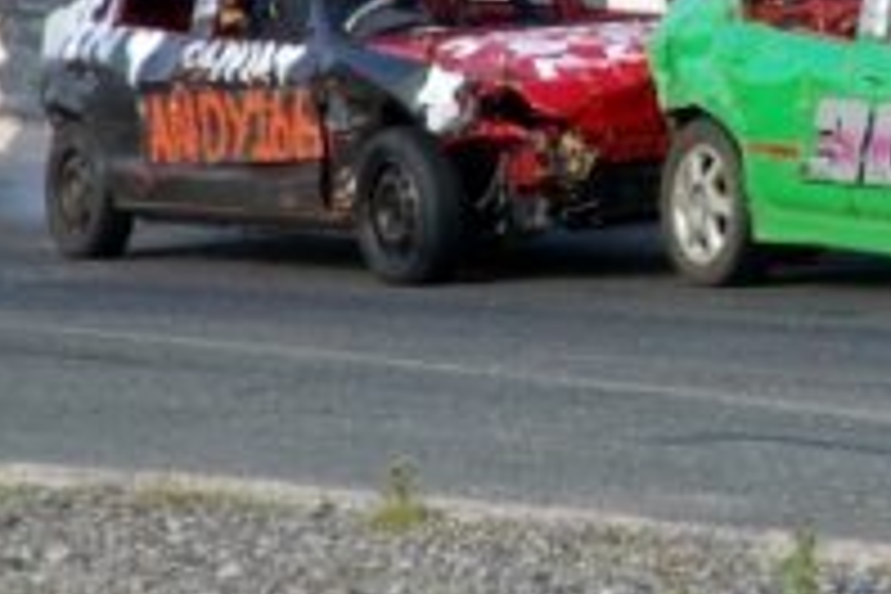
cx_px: 1071
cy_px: -104
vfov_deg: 2.4
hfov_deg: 3.7
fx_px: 13933
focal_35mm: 563
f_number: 6
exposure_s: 1/640
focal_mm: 116
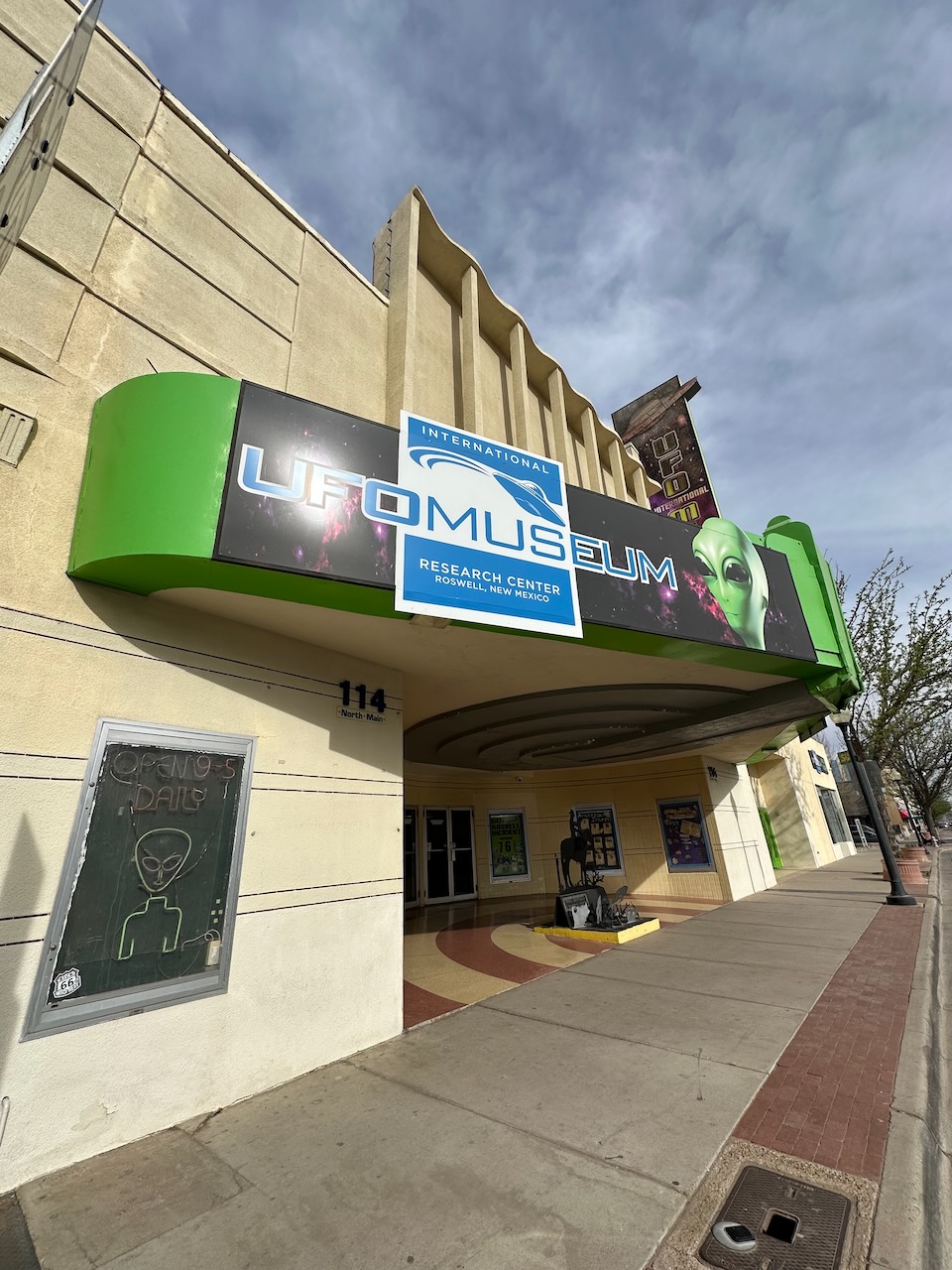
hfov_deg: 85.7
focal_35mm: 14
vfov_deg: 102.1
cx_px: 476
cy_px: 635
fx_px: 513
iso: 50
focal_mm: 2.22
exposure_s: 1/2506
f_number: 2.2
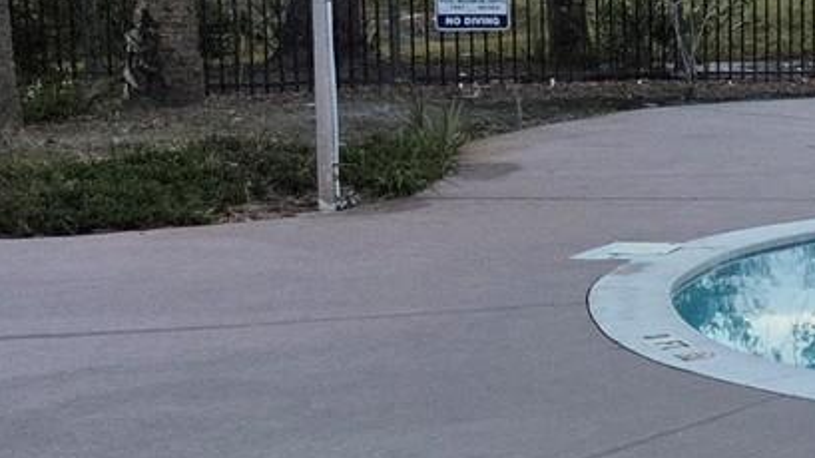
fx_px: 2118
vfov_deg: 12.3
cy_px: 195
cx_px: 1479
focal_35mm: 98
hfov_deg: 17.5
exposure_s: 1/180
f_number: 1.8
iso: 200
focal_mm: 5.4
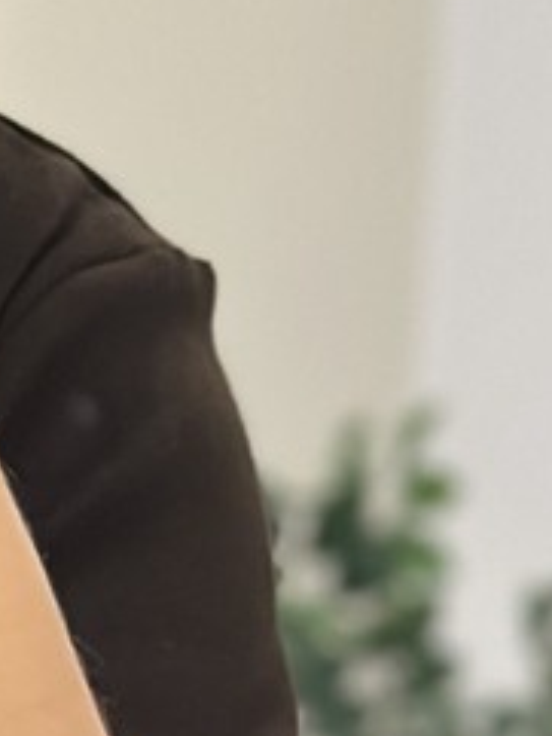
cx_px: -994
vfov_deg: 6.0
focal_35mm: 319
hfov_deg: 4.5
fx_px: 6777
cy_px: 1710
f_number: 1.78
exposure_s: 1/33
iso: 320
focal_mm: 6.86
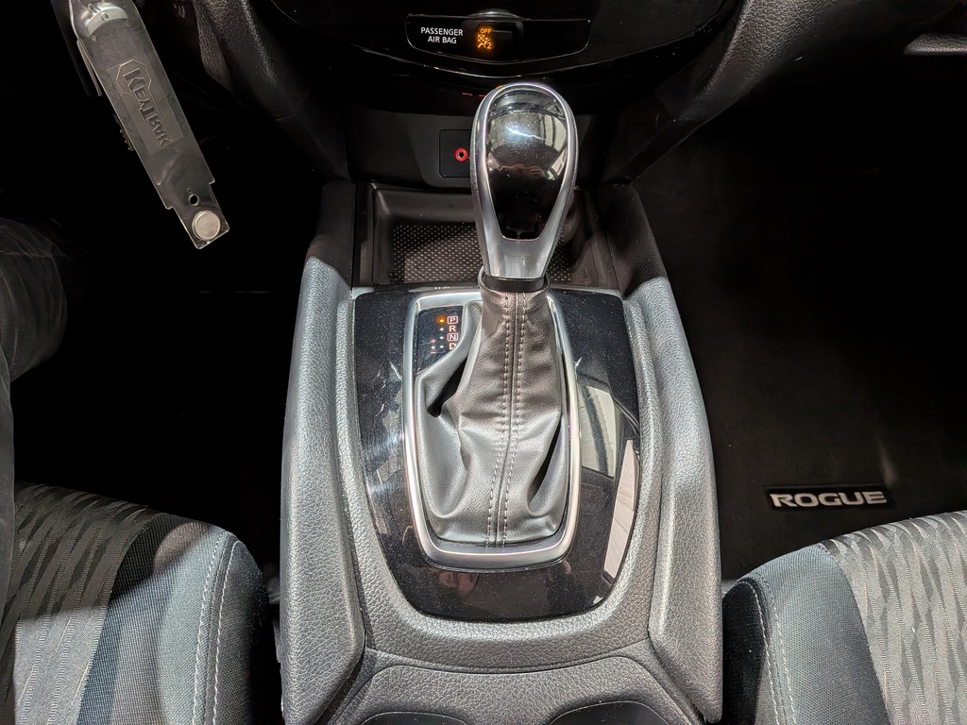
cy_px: 362
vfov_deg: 56.8
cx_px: 484
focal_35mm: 24
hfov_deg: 71.6
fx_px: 670
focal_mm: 4.53
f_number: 1.7
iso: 36
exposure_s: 1/41.4
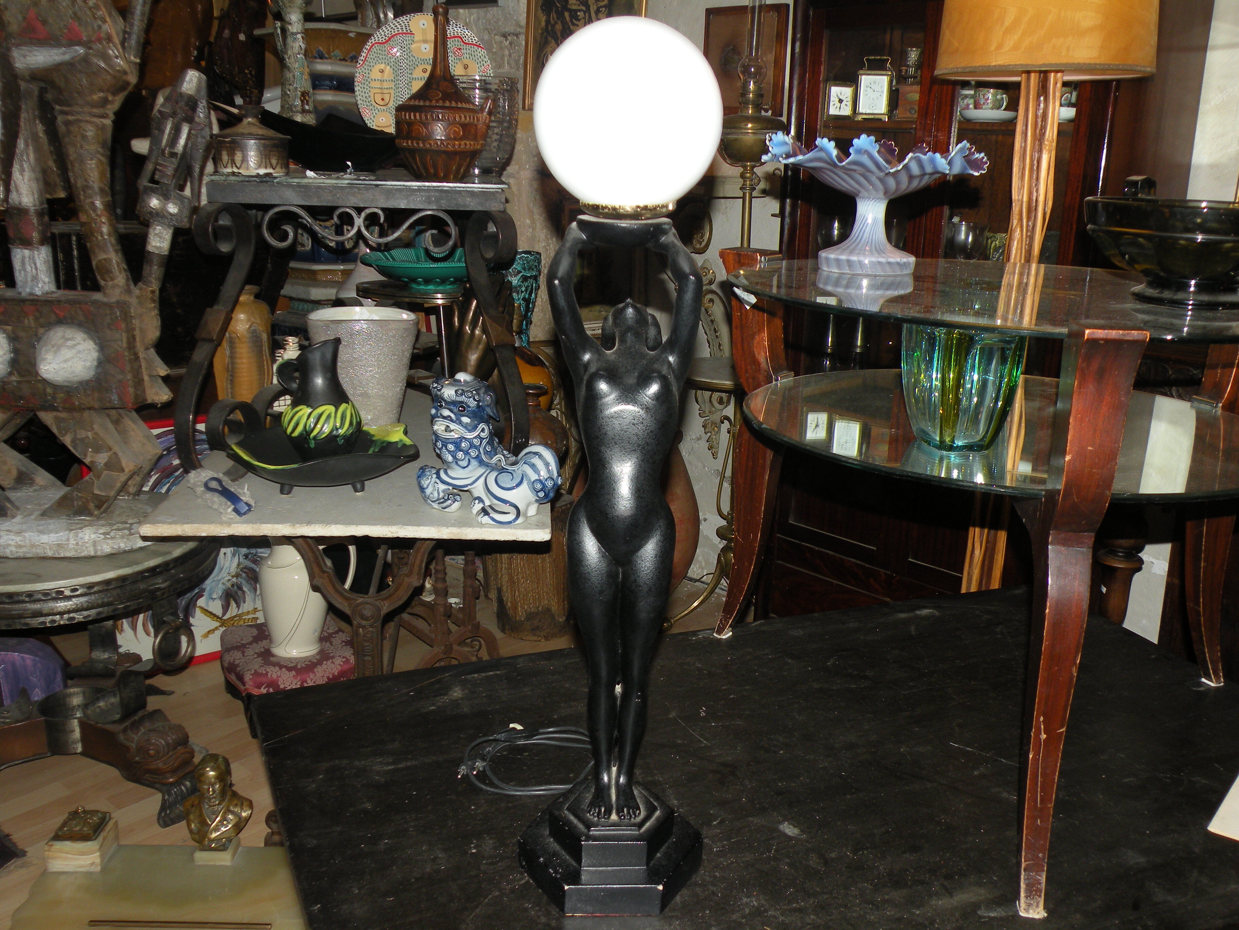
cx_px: 620
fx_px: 1181
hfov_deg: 55.4
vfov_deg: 42.9
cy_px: 465
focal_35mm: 33
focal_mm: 5.8
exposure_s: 1/60
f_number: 3.2
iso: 69
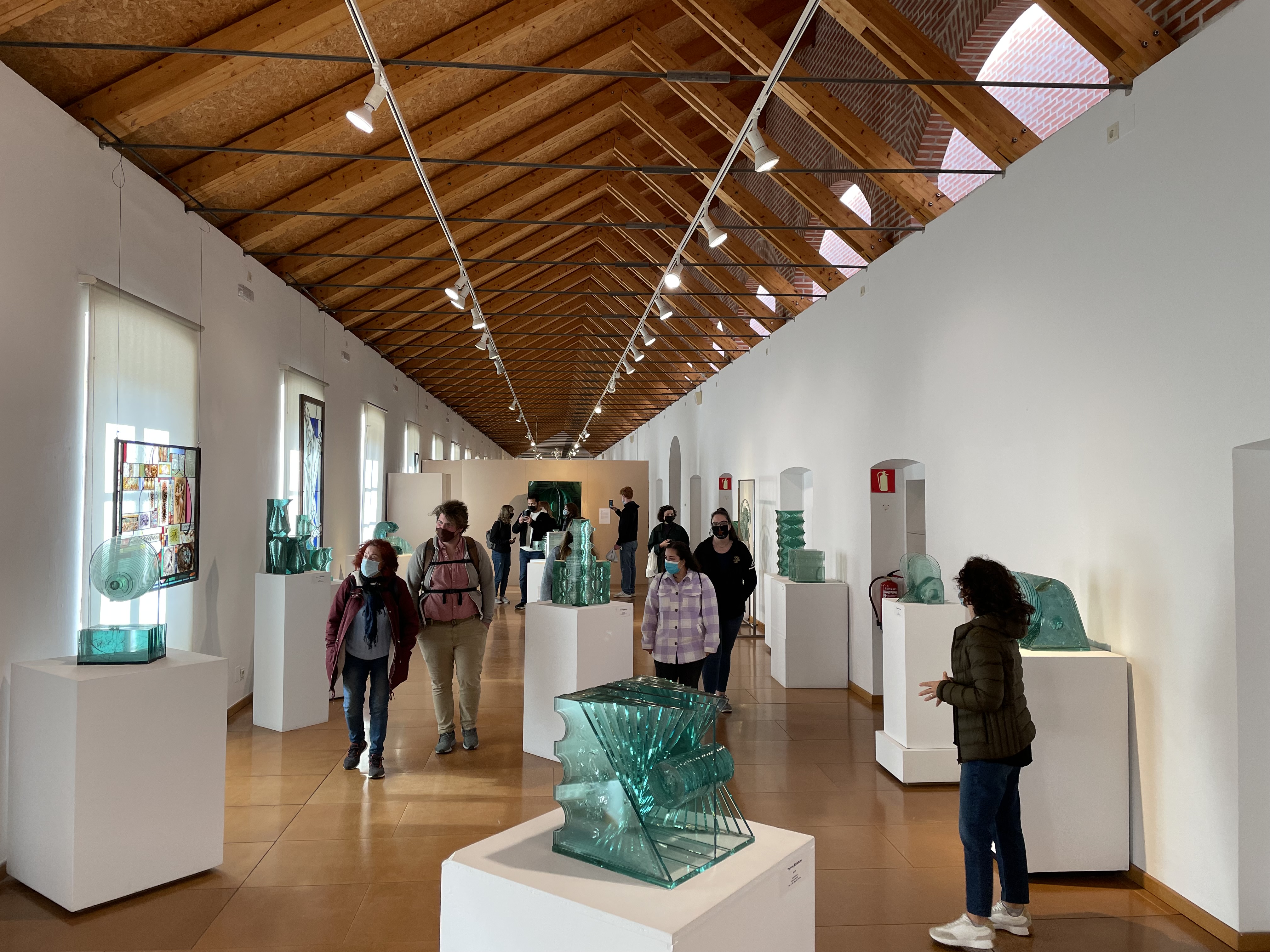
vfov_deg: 53.1
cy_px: 476
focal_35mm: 26
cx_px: 635
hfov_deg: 67.3
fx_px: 954
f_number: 1.6
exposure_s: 1/100
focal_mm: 4.2
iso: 80
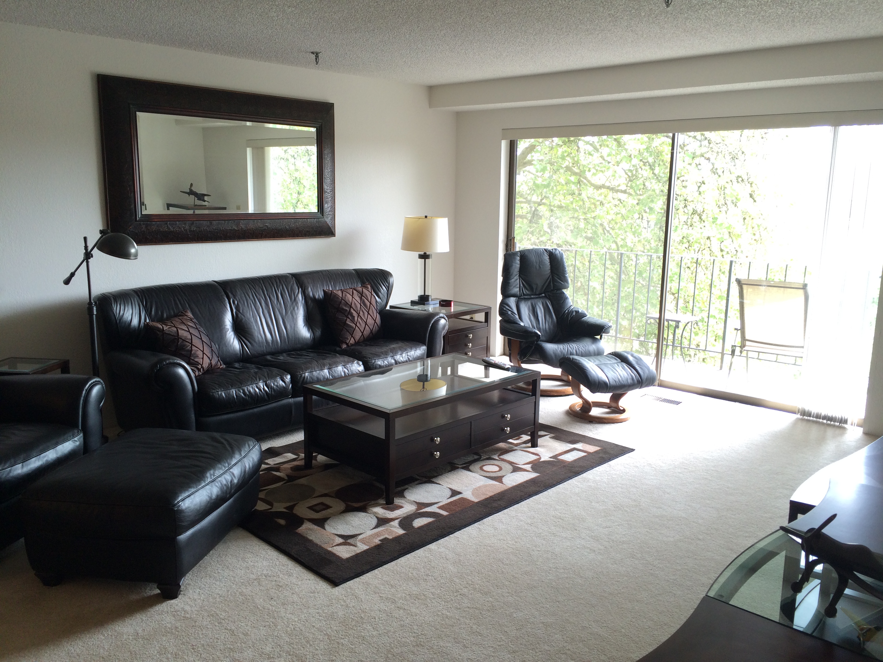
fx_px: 740
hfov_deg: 61.7
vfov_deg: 48.2
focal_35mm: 29
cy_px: 331
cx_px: 442
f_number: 2.2
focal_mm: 4.15
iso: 50
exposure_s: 1/60
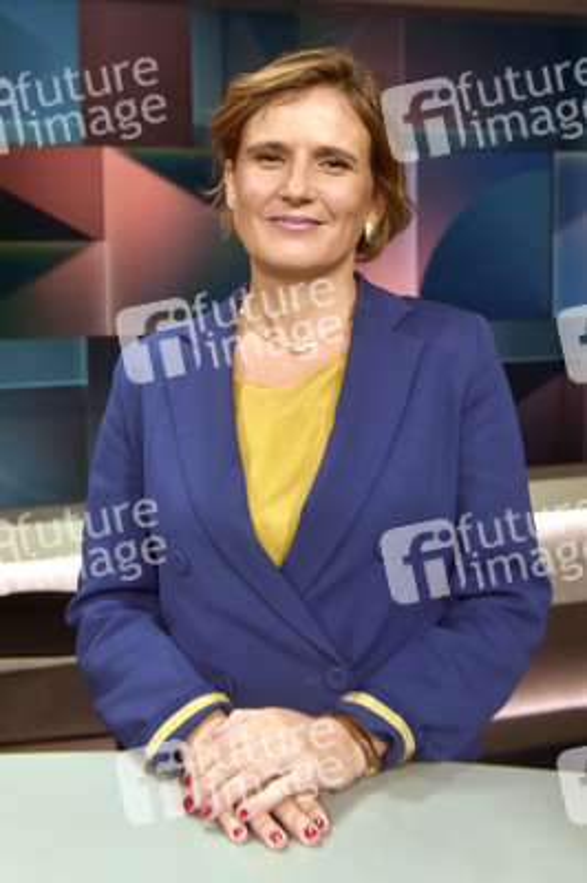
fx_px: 857
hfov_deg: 37.8
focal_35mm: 35
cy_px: 442
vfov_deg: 54.5
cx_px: 294
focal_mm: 35
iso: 1250
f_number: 5.6
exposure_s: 1/160
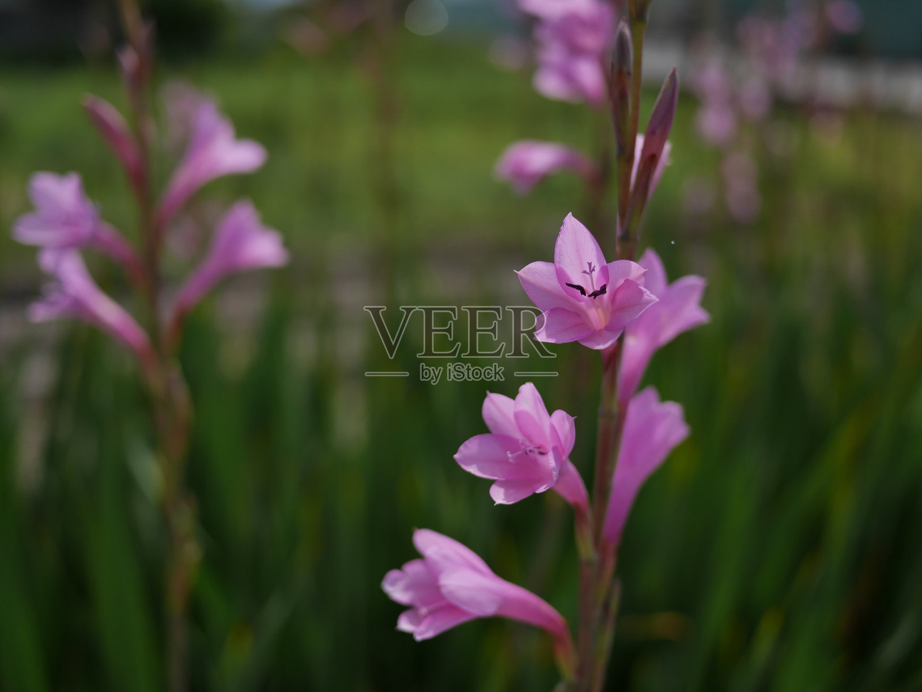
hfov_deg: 46.8
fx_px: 1066
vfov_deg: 36.0
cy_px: 346
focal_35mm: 40
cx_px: 461
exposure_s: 1/8000
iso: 200
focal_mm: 20
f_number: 2
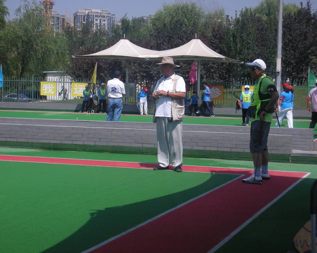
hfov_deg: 24.8
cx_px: 149
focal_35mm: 77
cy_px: 126
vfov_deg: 19.9
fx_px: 722
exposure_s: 1/124
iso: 69
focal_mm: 12.2
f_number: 11.6
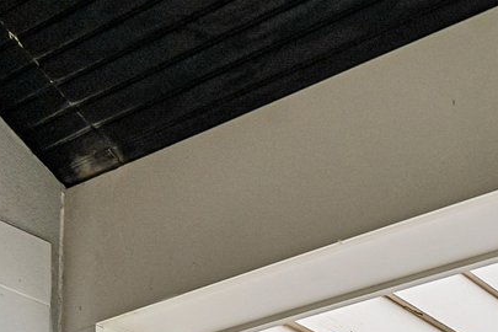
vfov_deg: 13.0
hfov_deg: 23.9
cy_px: 790
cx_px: 508
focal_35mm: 81
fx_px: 1120
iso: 100
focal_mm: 16
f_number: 8
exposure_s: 1/60
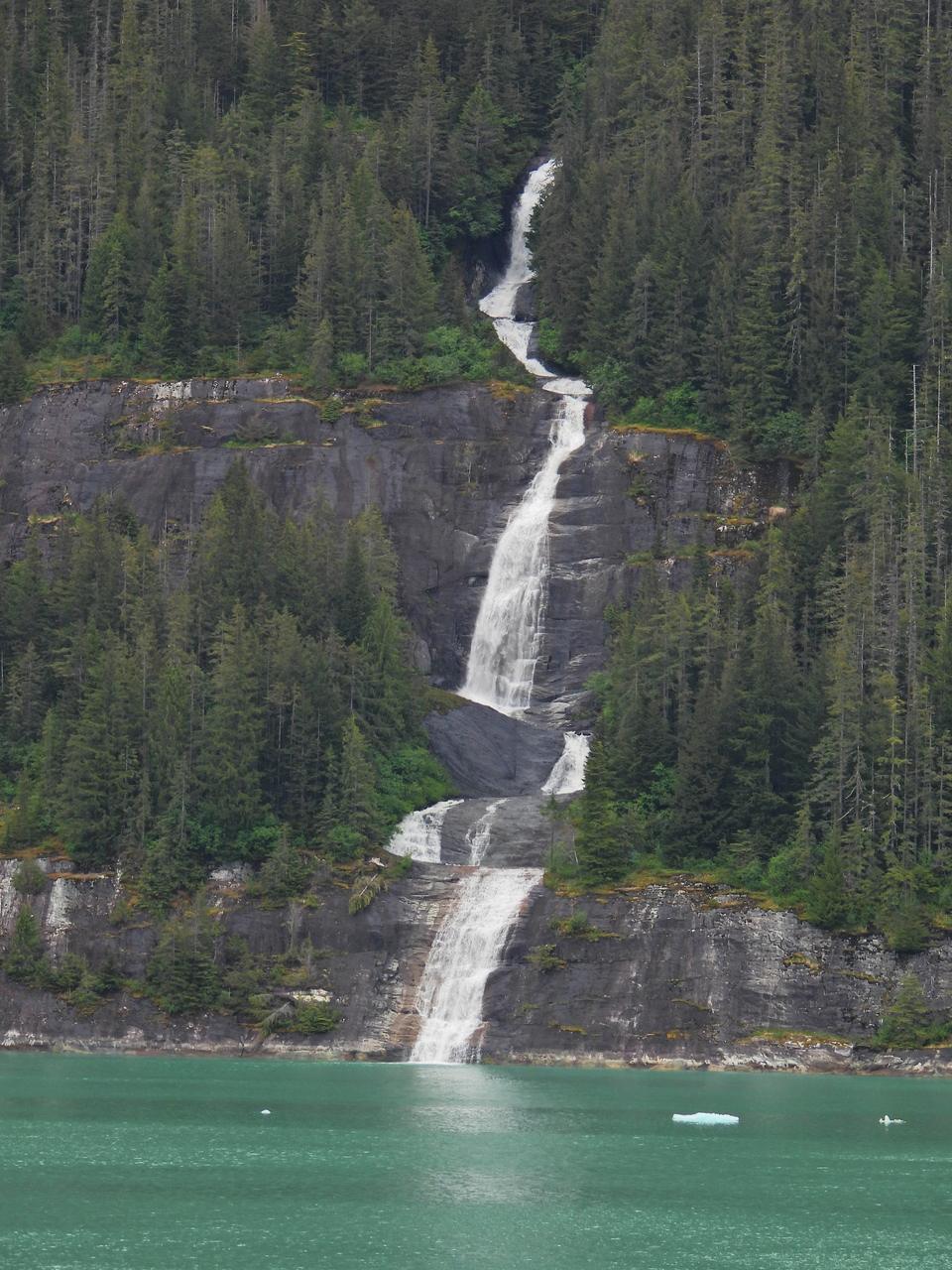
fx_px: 8801
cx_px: 476
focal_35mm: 240
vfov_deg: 8.2
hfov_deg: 6.2
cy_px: 635
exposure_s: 1/200
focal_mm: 42.8
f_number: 4.5
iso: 100
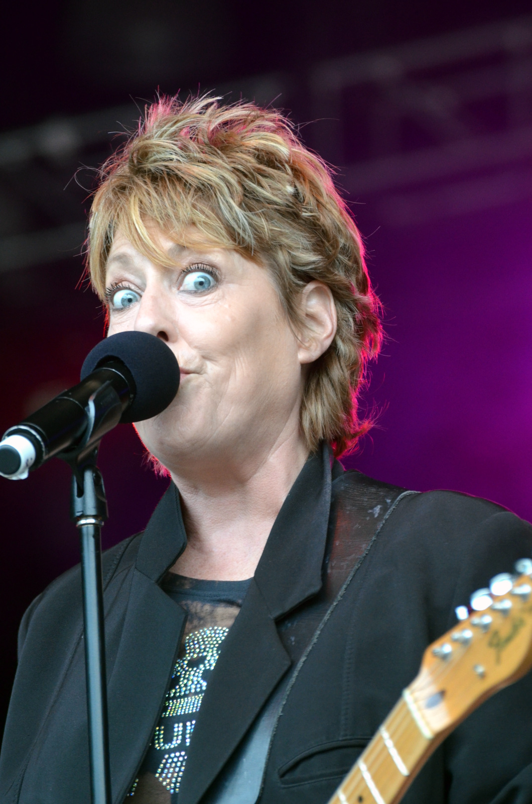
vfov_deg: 6.9
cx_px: 266
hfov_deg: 4.6
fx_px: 6678
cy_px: 402
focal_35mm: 300
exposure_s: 1/30
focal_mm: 200
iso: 1600
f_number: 5.3
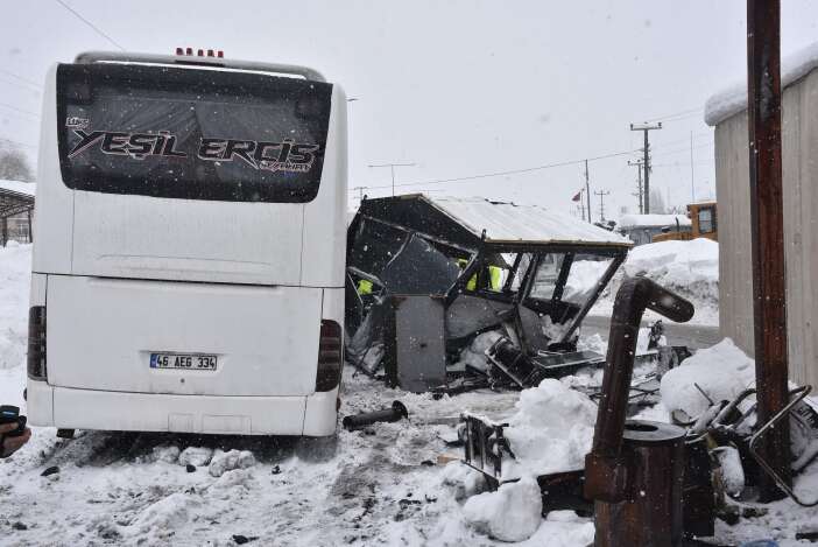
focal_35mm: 60
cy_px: 274
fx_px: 1364
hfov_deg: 33.4
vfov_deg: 22.7
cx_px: 409
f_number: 16
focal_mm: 40
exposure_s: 1/1000
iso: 500
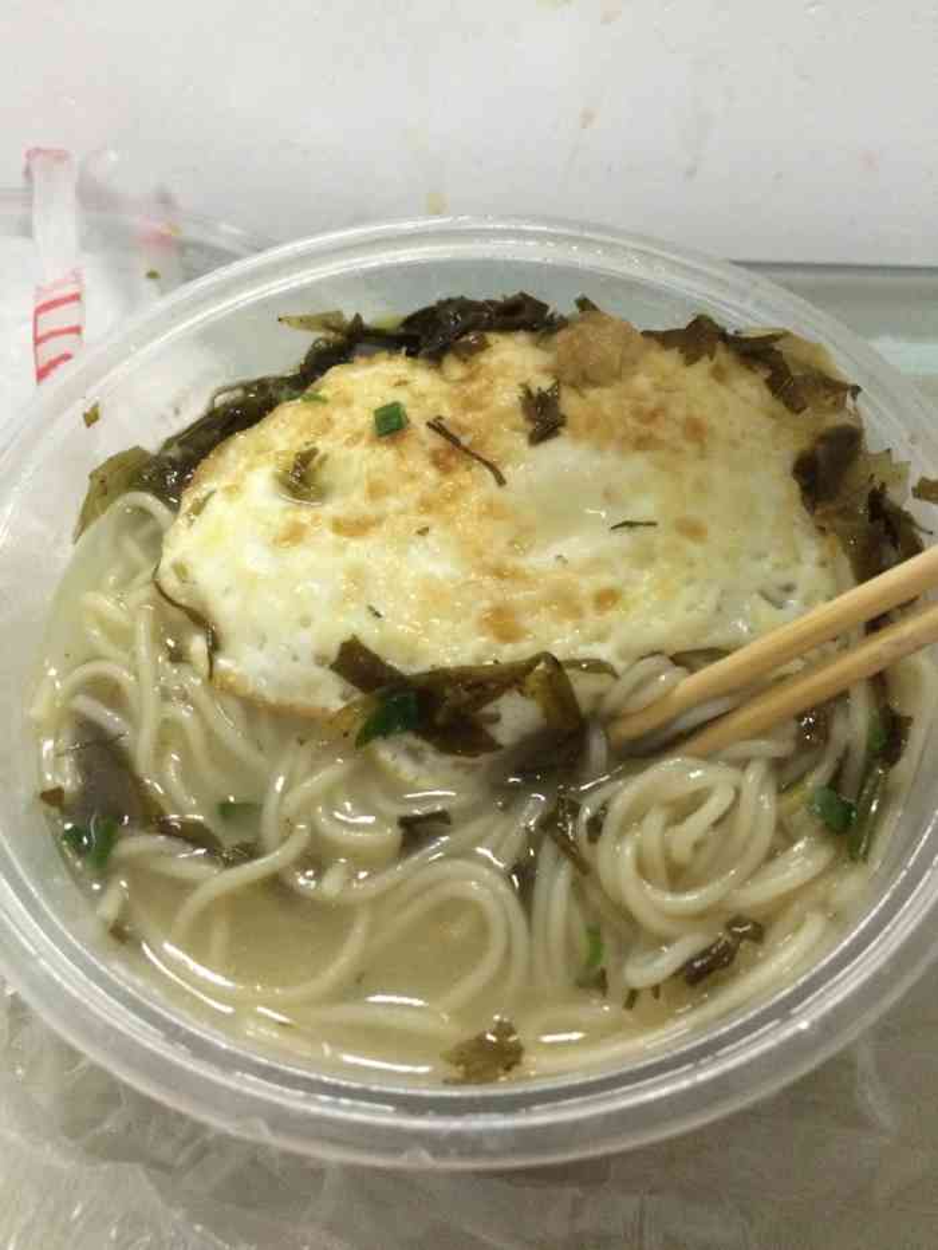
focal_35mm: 29
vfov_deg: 61.7
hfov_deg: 48.2
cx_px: 469
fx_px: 1048
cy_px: 625
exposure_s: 1/17
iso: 250
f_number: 2.2
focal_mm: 4.15
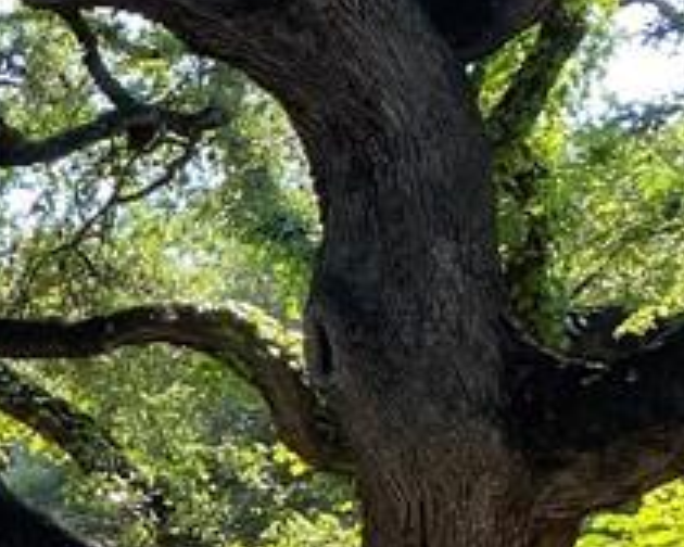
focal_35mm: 124
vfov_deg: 12.1
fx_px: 2510
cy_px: 710
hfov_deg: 12.2
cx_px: -977
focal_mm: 4.25
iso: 32
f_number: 1.8
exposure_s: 1/141
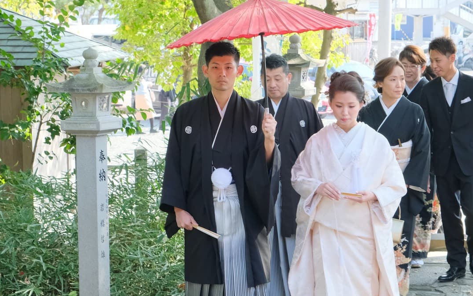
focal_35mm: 96
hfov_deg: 21.6
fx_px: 1238
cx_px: 267
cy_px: 170
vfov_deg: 13.6
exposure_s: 1/160
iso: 1600
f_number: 6.4
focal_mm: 46.6
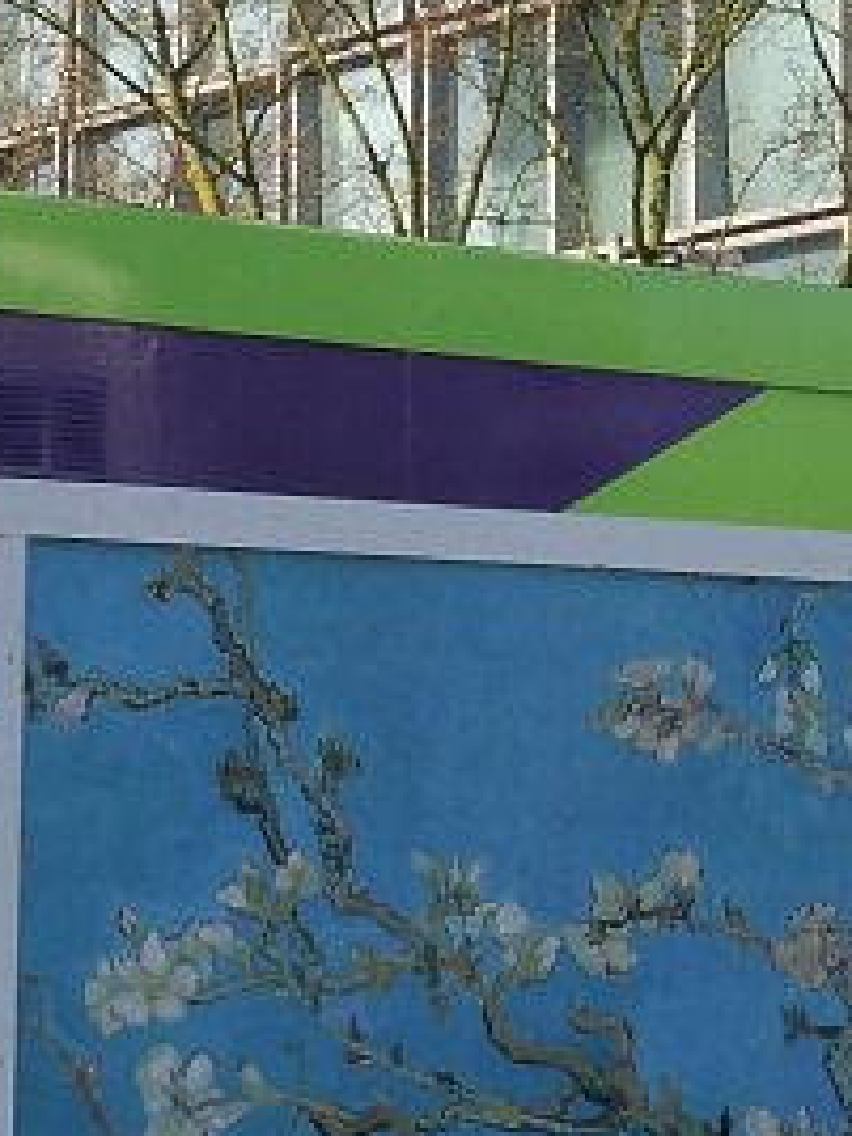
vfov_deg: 13.2
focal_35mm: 149
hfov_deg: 9.9
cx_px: 716
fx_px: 4890
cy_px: 225
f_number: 5
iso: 100
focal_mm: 6.9
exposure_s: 1/400
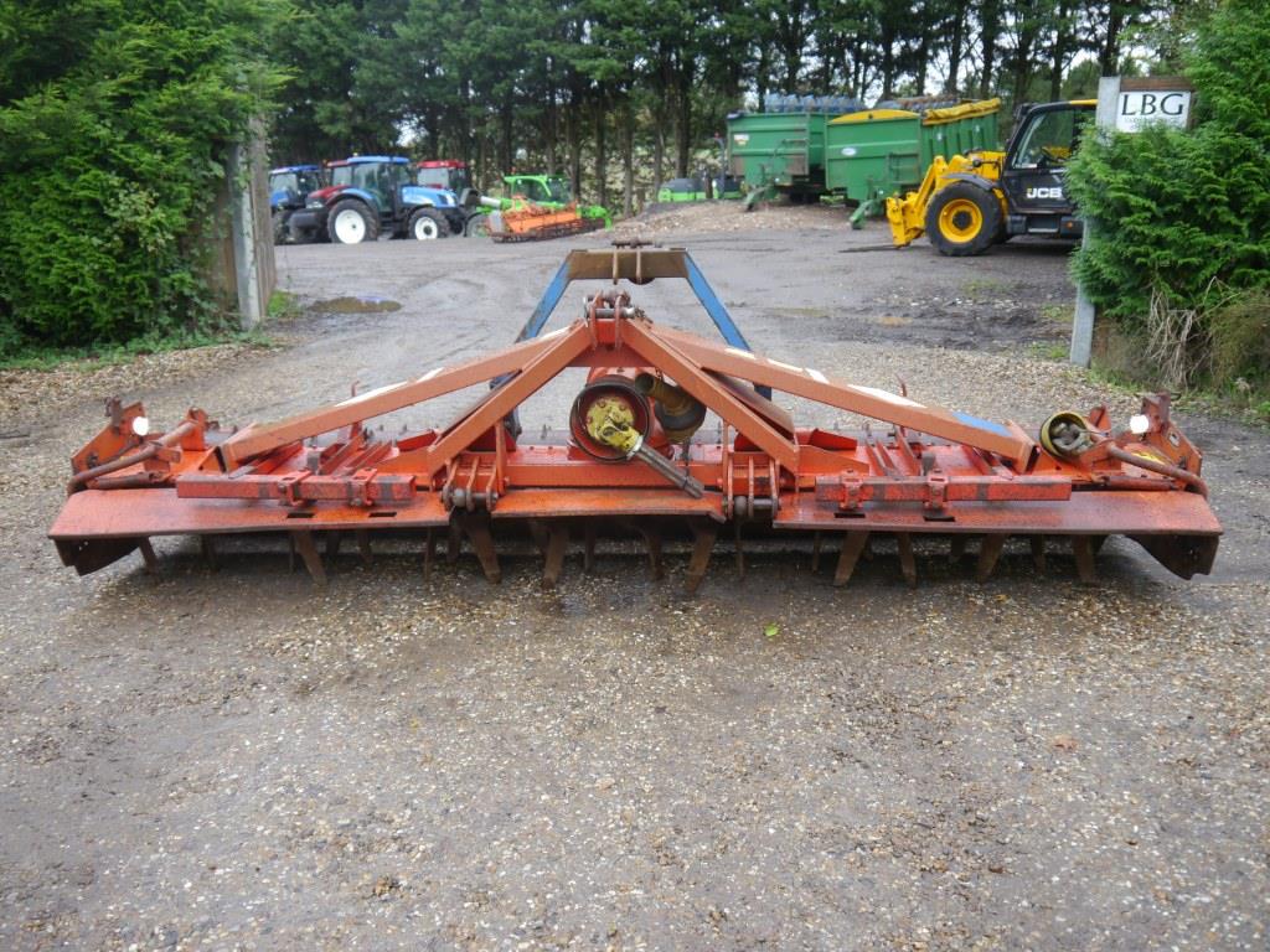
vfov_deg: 46.8
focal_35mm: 30
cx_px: 635
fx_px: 1101
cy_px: 476
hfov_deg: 60.0
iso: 200
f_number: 3.6
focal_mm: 15
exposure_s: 1/60
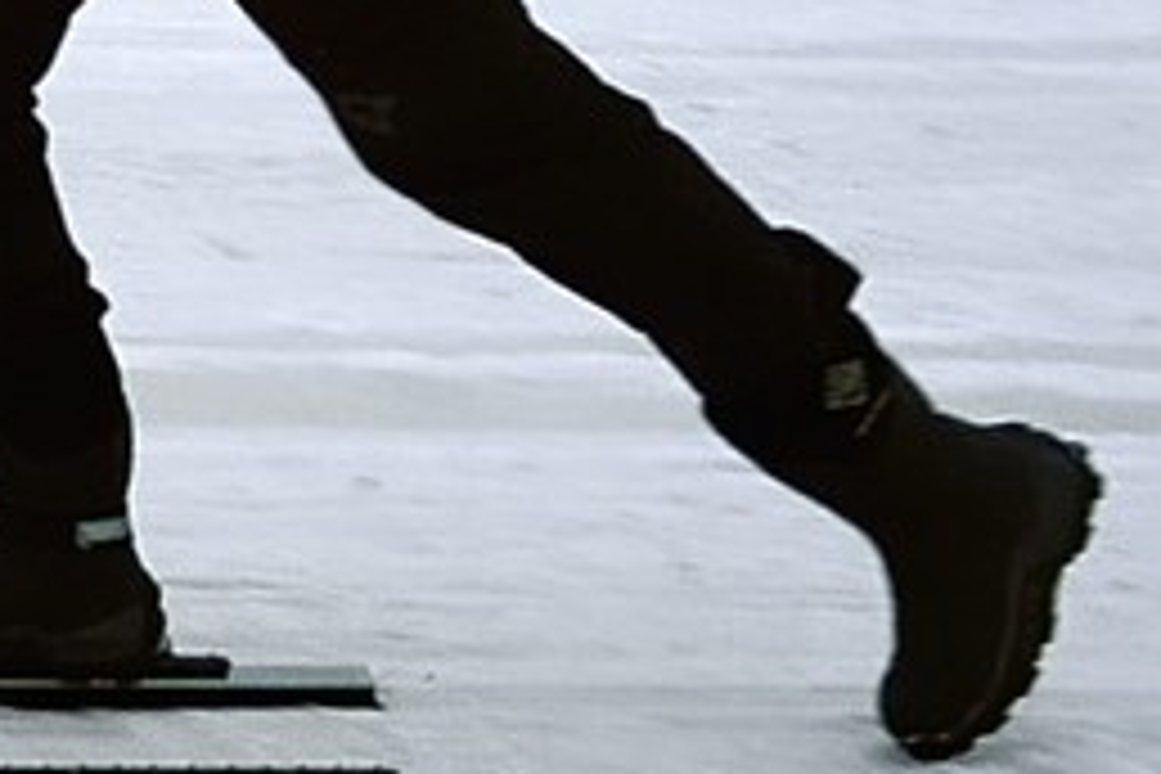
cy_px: -1260
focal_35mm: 211
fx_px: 6804
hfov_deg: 8.5
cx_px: -2002
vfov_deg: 6.2
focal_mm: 34
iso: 1000
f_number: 5.6
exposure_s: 1/125
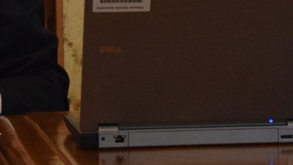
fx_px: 2238
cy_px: -62
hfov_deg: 7.5
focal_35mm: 288
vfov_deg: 4.2
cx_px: 272
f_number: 4.8
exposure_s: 1/60
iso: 2800
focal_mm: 48
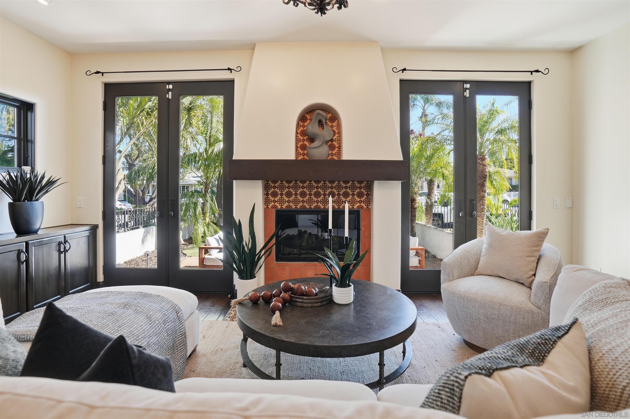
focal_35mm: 16
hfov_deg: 96.8
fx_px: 280
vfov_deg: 73.7
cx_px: 315
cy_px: 210
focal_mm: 16
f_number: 5
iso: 400
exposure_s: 1/2500
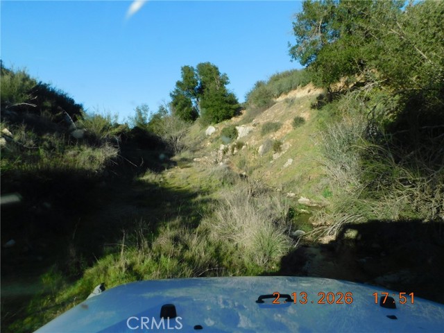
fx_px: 295
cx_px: 222
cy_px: 166
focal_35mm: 23
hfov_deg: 73.9
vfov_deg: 58.9
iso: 125
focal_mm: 4
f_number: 3
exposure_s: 1/800
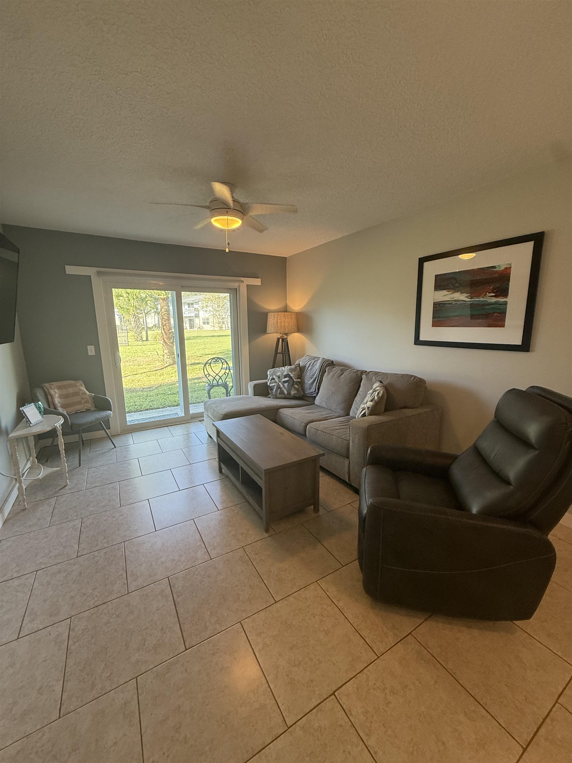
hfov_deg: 85.7
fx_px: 308
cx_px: 286
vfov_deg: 102.1
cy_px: 382
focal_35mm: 14
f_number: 2.2
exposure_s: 1/120
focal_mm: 2.22
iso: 250
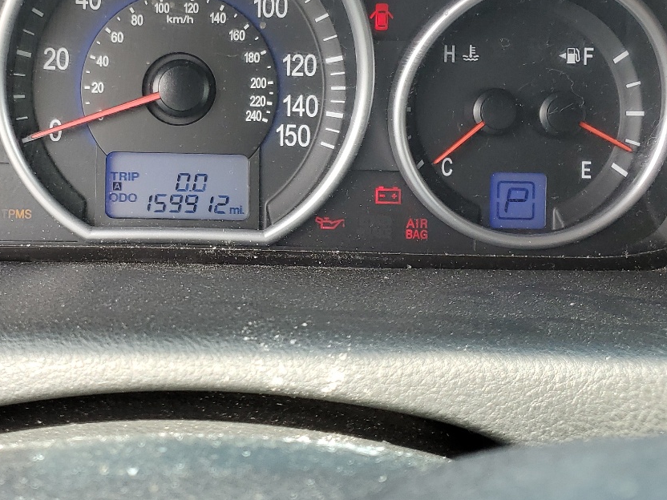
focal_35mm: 50
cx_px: 160
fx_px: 963
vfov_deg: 28.4
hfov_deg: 37.2
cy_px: 93
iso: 50
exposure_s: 1/189
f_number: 1.5
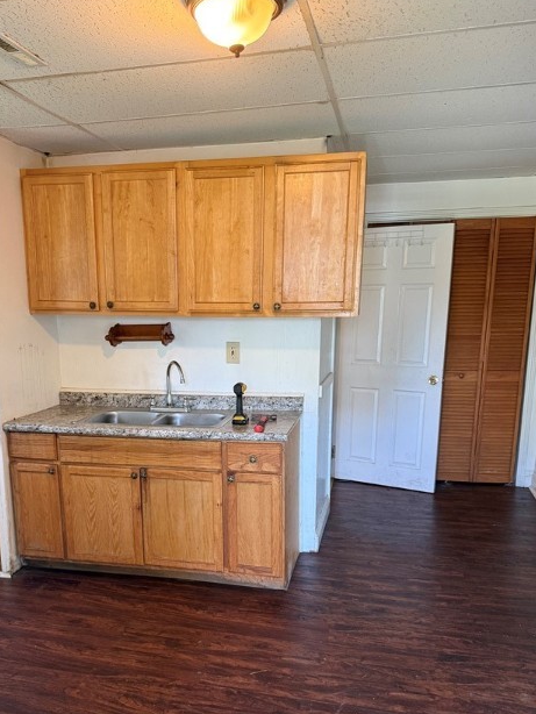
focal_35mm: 30
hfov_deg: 46.6
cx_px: 221
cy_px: 436
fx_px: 619
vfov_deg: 59.3
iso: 320
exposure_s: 1/60
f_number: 1.78
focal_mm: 6.76
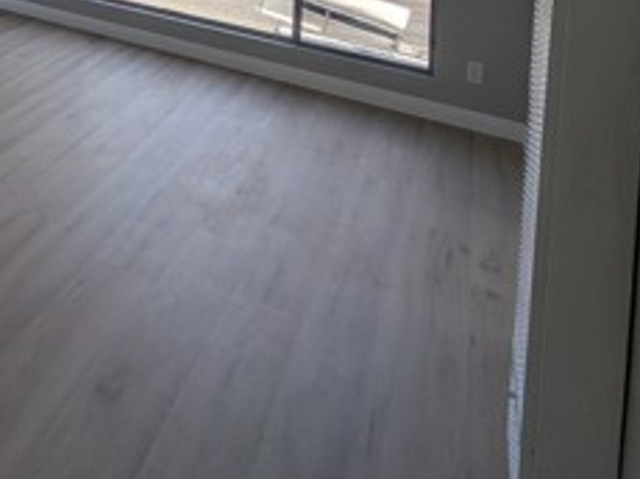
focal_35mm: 39
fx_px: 720
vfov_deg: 28.3
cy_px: -184
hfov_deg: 41.6
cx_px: 0
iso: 50
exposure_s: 1/899
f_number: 2.2
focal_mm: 1.83
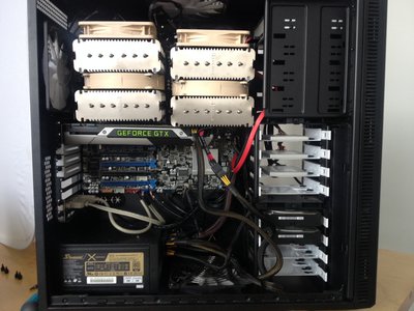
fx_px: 419
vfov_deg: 40.7
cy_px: 156
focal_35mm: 35
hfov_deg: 52.6
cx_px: 207
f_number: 2.4
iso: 125
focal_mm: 4.28
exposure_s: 1/20
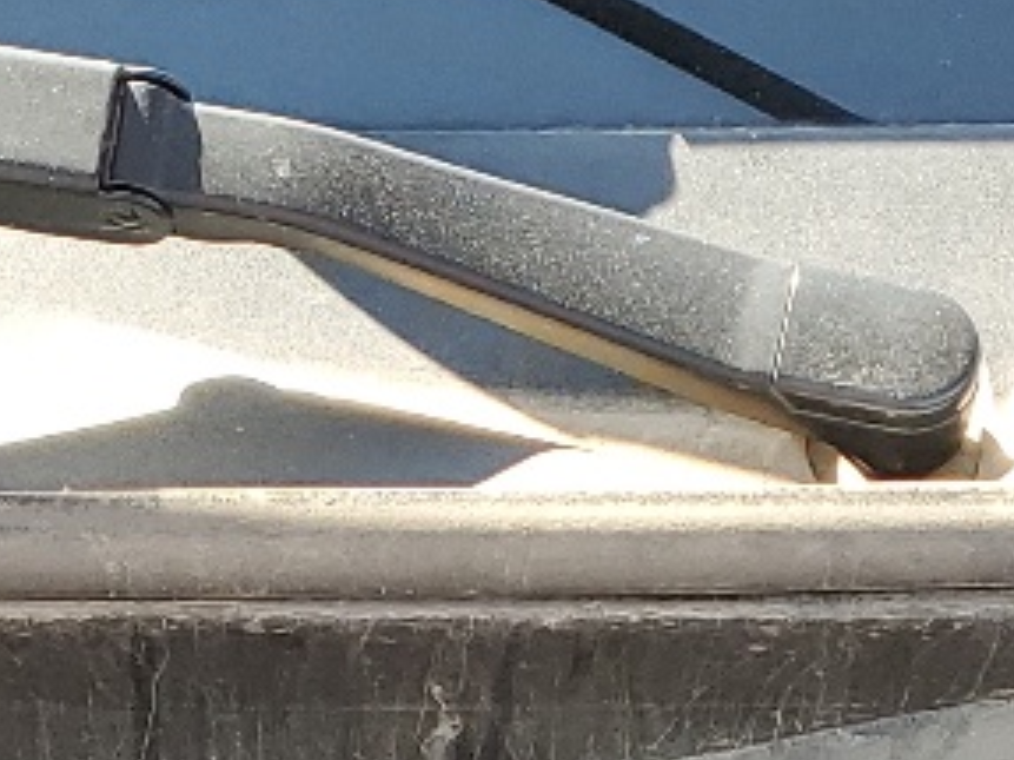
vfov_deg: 9.1
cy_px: 1873
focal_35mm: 145
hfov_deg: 13.6
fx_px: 4246
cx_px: 509
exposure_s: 1/196
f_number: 1.5
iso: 50
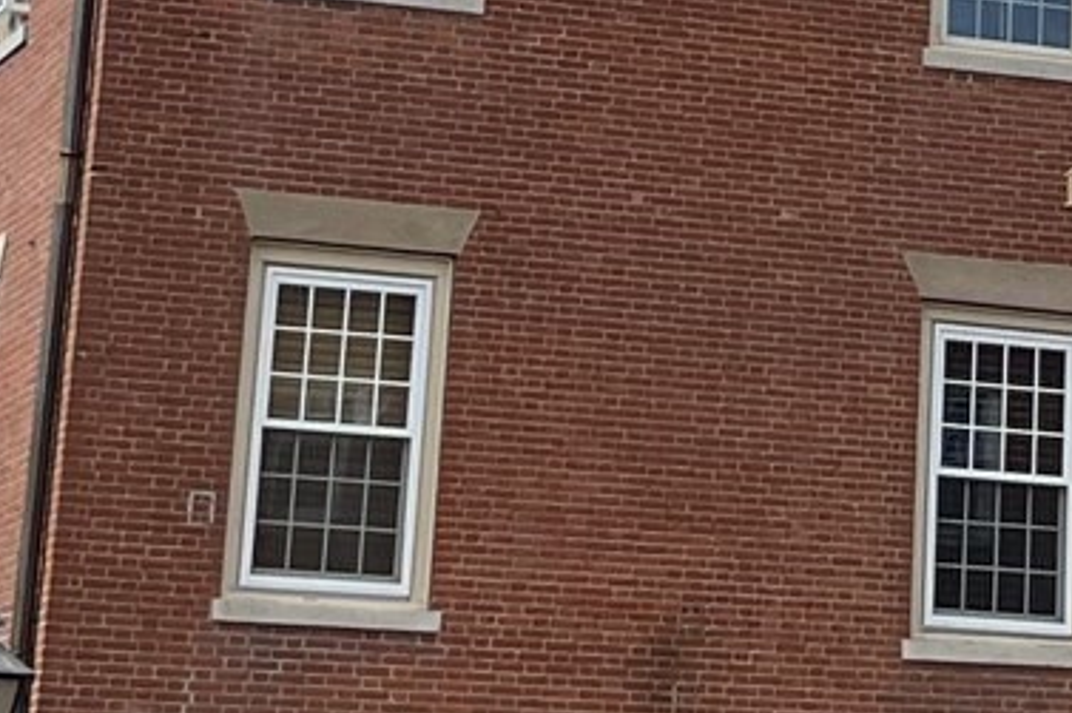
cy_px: -307
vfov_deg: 9.1
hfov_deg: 13.7
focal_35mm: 147
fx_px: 4375
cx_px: 1183
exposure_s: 1/3413
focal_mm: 5.1
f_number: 1.6
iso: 50
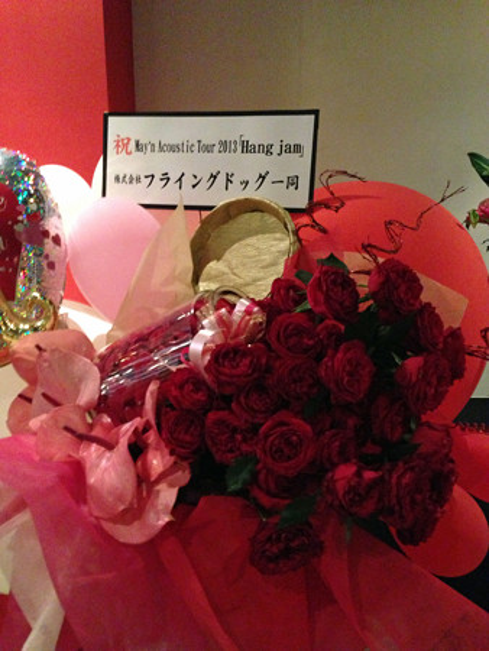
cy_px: 326
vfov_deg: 55.3
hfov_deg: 43.0
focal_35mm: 33
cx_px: 244
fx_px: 621
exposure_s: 1/15
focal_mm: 4.13
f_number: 2.4
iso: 800
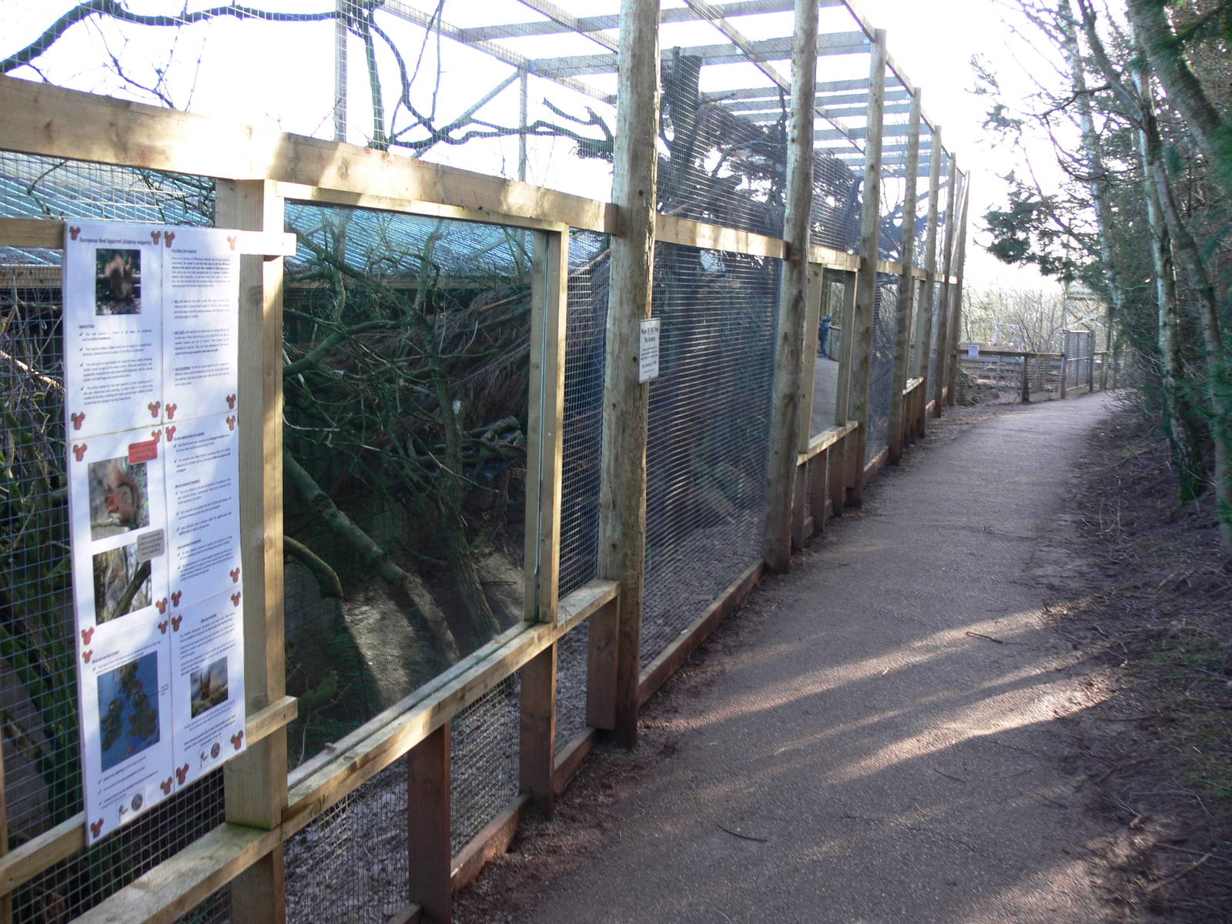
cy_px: 462
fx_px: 1246
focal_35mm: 35
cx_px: 616
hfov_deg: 52.6
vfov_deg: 40.7
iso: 80
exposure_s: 1/50
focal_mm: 7.4
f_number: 2.8
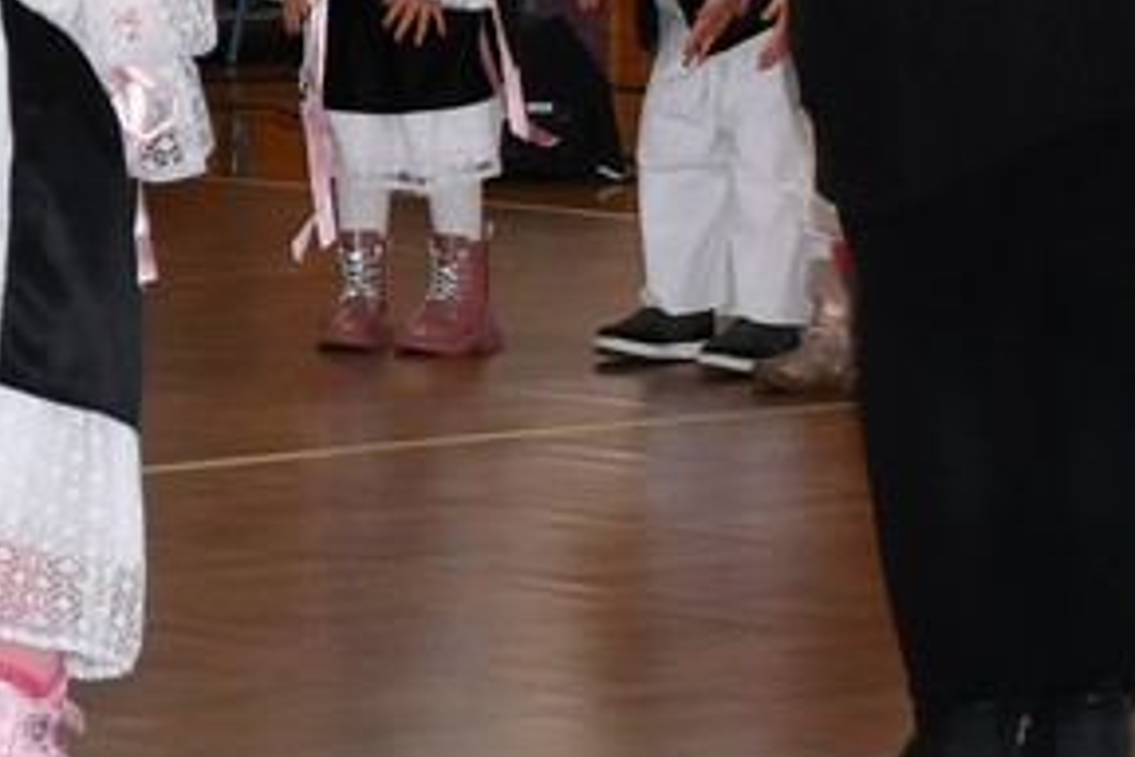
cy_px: -653
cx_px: -899
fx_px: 8417
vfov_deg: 5.1
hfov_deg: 7.5
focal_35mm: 267
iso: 360
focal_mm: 32
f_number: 4
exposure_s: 1/125
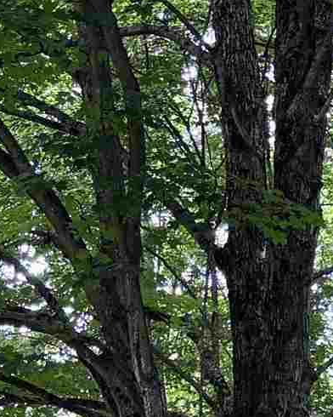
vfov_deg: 11.4
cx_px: -50
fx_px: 1959
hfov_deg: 9.6
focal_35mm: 159
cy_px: 721
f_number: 1.6
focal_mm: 5.96
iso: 50
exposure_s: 1/121
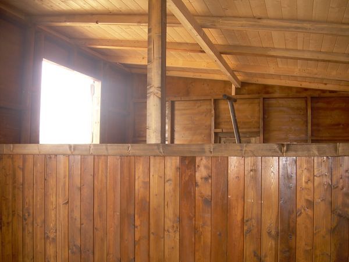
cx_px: 174
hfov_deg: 49.0
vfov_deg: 37.7
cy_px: 131
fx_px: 383
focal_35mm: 38
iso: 50
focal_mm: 6.3
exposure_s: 1/35.6
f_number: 2.8
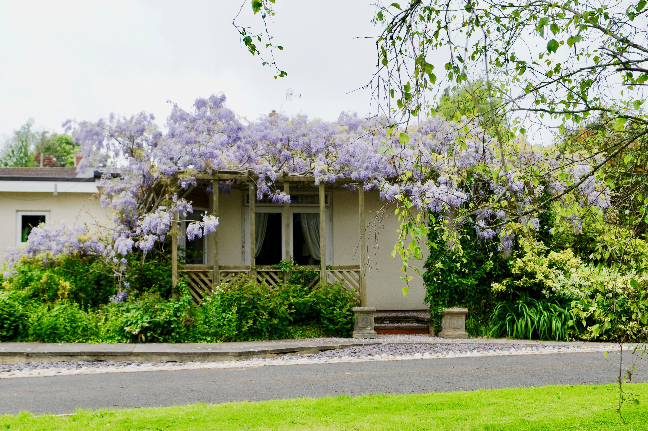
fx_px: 809
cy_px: 216
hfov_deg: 43.7
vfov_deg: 29.8
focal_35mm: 45
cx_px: 324
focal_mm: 30
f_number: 7.1
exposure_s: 1/200
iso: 200
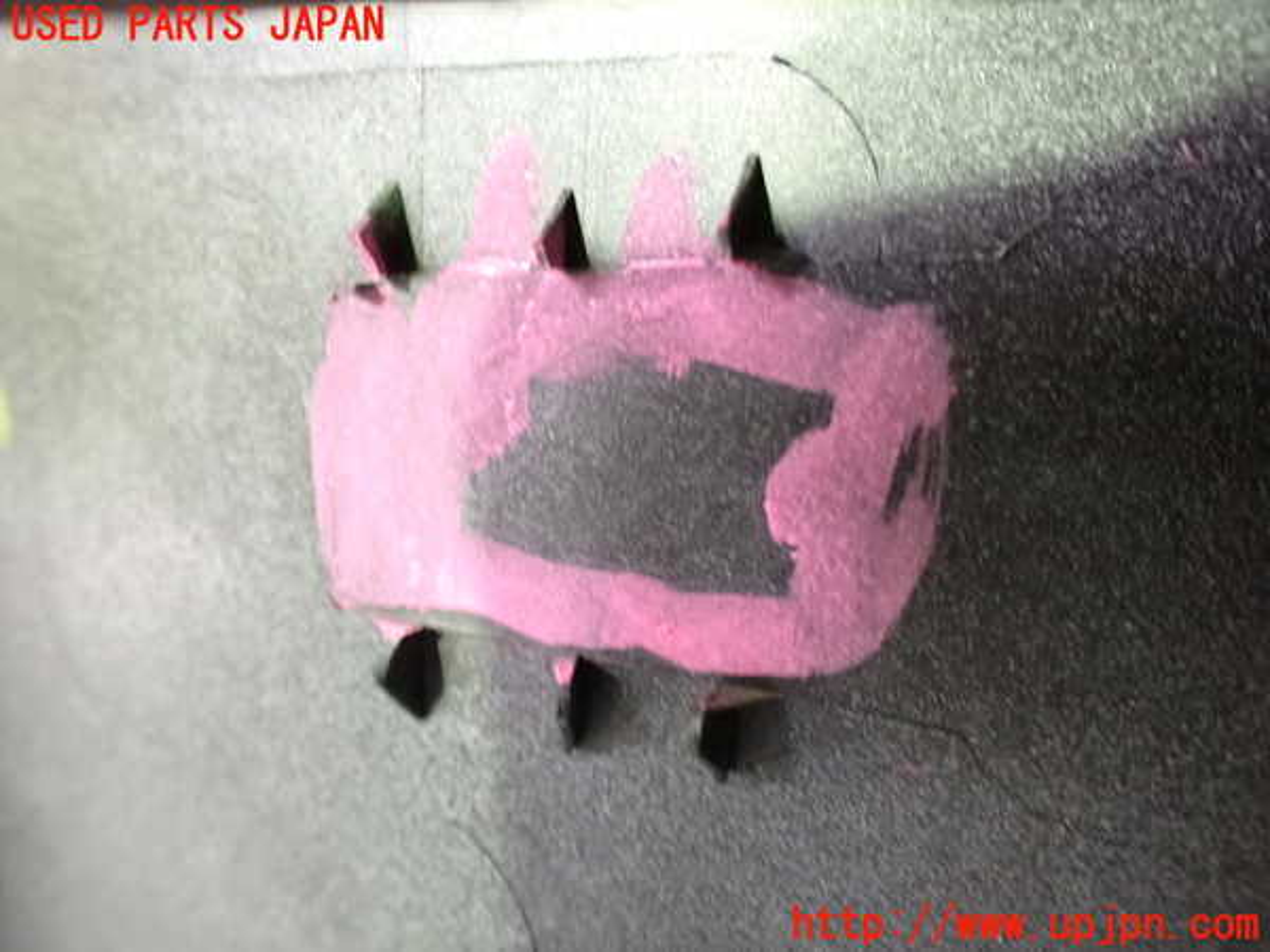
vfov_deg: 46.8
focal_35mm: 30
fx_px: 1101
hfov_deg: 60.0
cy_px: 476
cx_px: 635
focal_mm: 5.4
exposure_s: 1/20
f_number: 2.3
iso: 1600
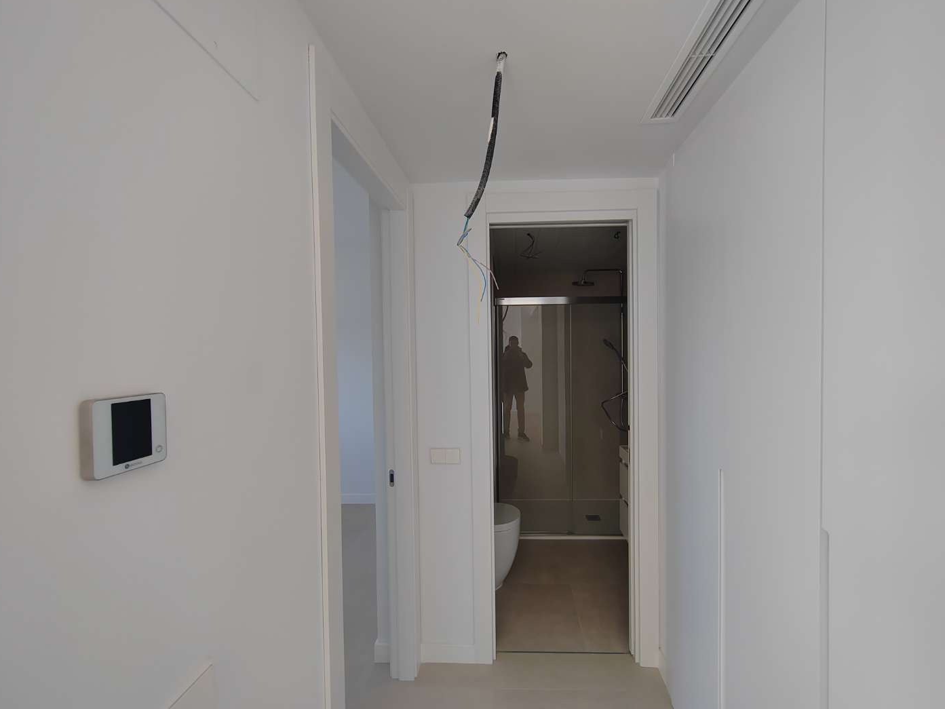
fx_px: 382
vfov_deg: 85.7
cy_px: 363
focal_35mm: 14
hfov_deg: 101.9
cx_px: 500
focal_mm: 2.16
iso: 125
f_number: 2.2
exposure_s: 1/100
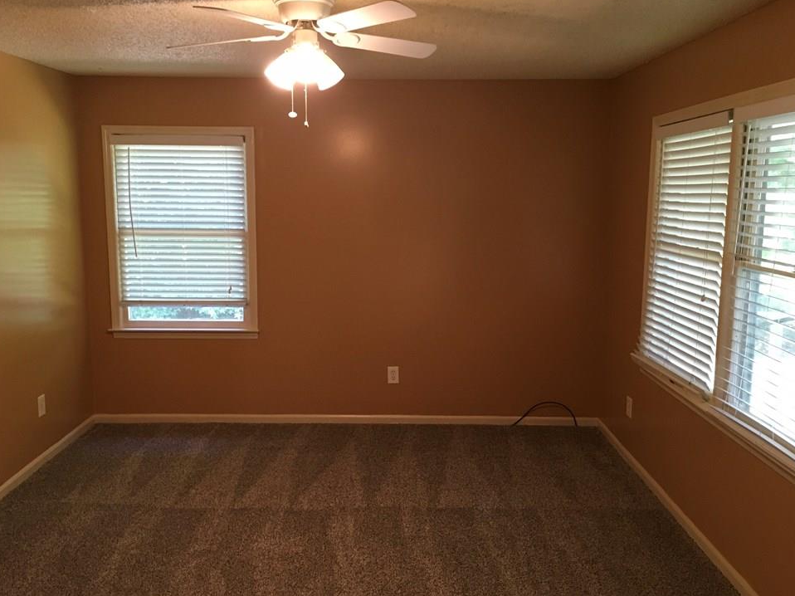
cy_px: 298
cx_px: 390
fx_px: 712
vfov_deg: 45.4
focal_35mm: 31
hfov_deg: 58.4
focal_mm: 4.15
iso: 125
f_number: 2.2
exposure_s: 1/30
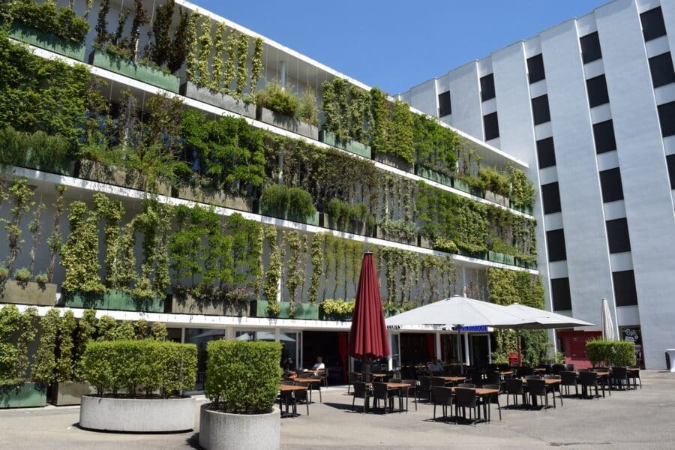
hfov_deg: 67.4
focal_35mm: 27
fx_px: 506
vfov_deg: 47.9
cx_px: 338
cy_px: 225
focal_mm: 18
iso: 200
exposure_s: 1/320
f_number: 9
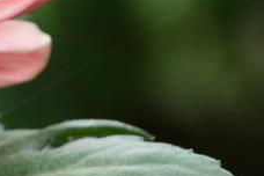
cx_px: -301
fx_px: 5434
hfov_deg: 2.8
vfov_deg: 1.9
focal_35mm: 741
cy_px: 40
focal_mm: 110
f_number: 8
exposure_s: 1/250
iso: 1400
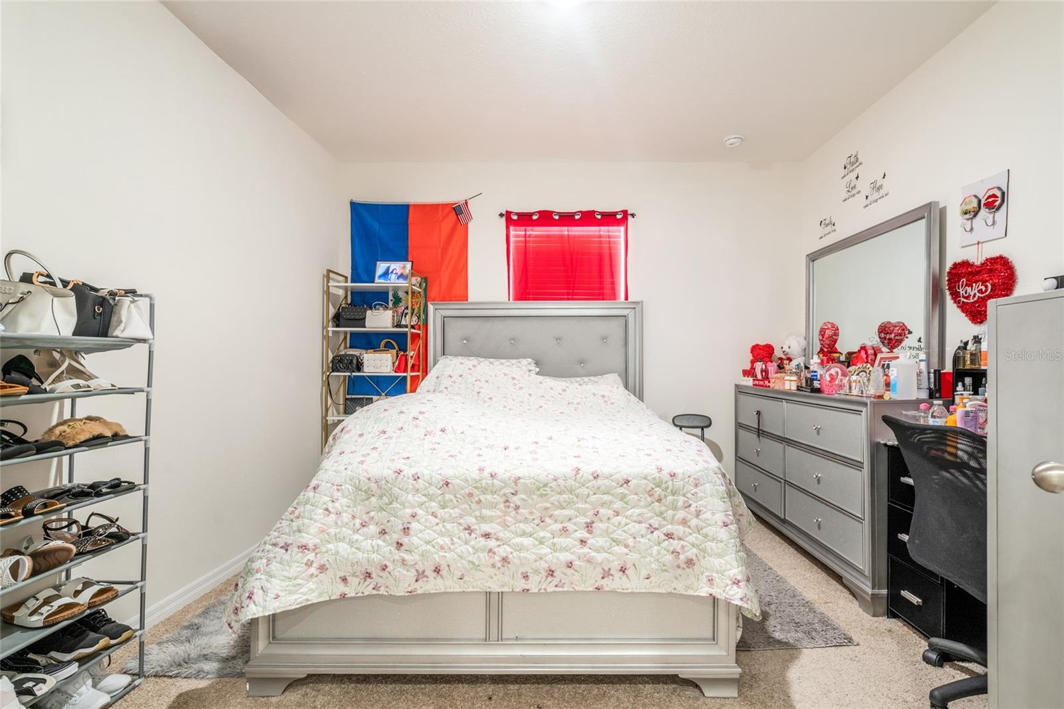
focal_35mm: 16
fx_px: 473
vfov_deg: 73.7
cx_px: 532
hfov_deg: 96.7
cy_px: 354
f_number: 8
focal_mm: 16
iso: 400
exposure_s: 2.5
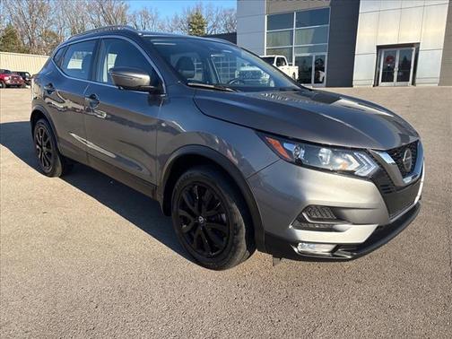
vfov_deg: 53.1
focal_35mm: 26
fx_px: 339
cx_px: 226
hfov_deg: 67.3
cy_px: 170
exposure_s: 1/2075
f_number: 1.6
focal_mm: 5.96
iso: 64
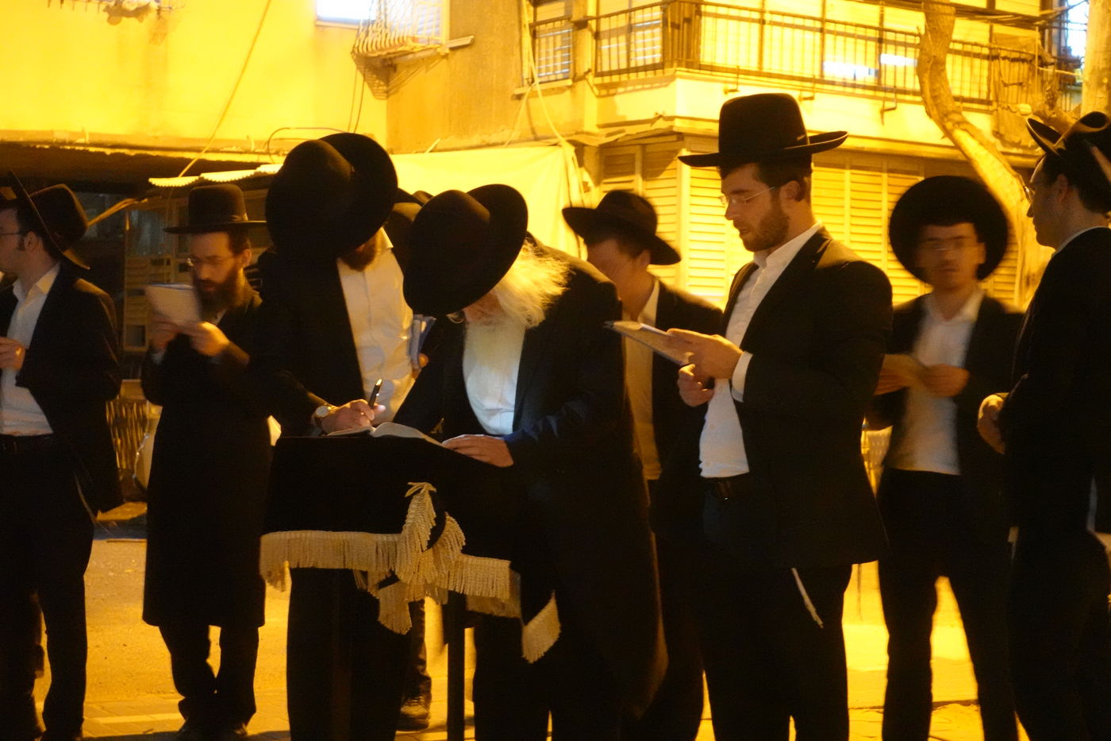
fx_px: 2160
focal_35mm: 70
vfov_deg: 19.5
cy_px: 370
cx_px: 556
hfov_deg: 28.8
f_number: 2.8
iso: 6400
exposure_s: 1/13
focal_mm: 25.7
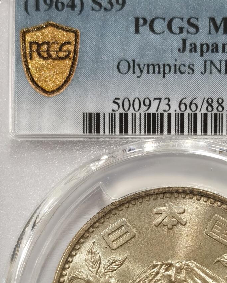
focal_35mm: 112
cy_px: 231
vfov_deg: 17.0
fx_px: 940
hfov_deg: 13.7
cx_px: 177
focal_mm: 5.56
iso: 100
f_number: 16
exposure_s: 1/100
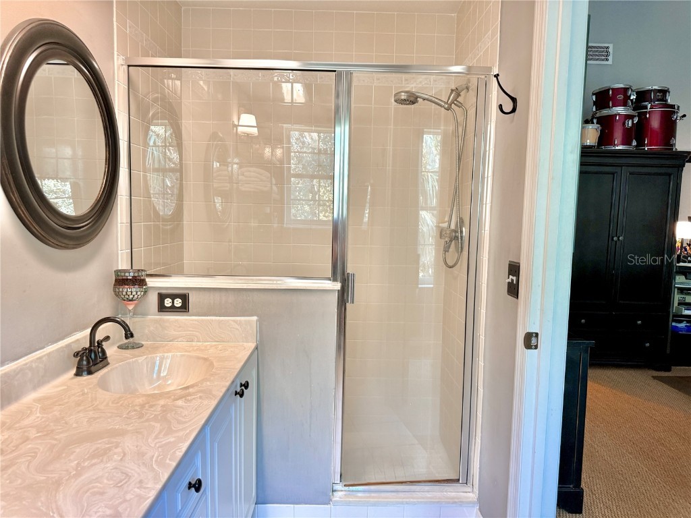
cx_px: 346
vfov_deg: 56.8
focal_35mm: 24
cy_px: 259
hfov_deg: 71.6
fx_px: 479
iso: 200
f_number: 1.78
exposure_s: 1/60
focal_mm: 6.76
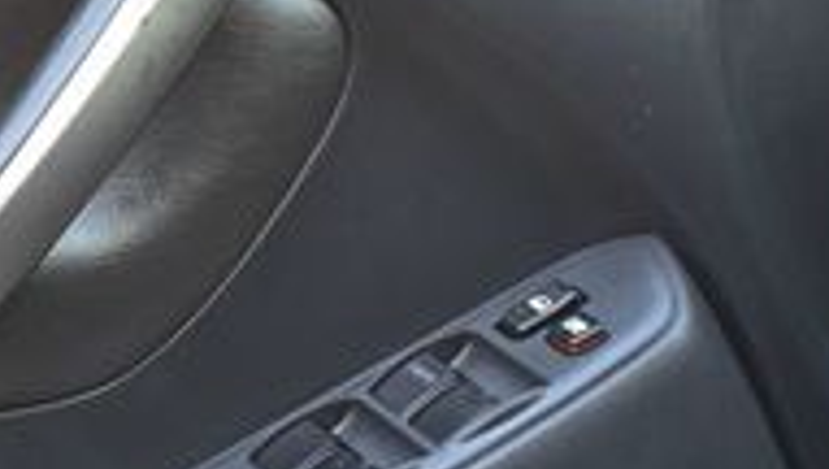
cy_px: 538
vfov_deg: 10.0
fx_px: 2658
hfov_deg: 16.8
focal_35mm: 121
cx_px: -217
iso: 500
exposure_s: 1/15
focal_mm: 23
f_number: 6.3
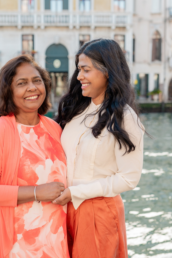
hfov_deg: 19.7
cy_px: 159
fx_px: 495
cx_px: 68
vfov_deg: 29.2
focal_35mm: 69
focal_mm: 50
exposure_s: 1/400
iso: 250
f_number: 4
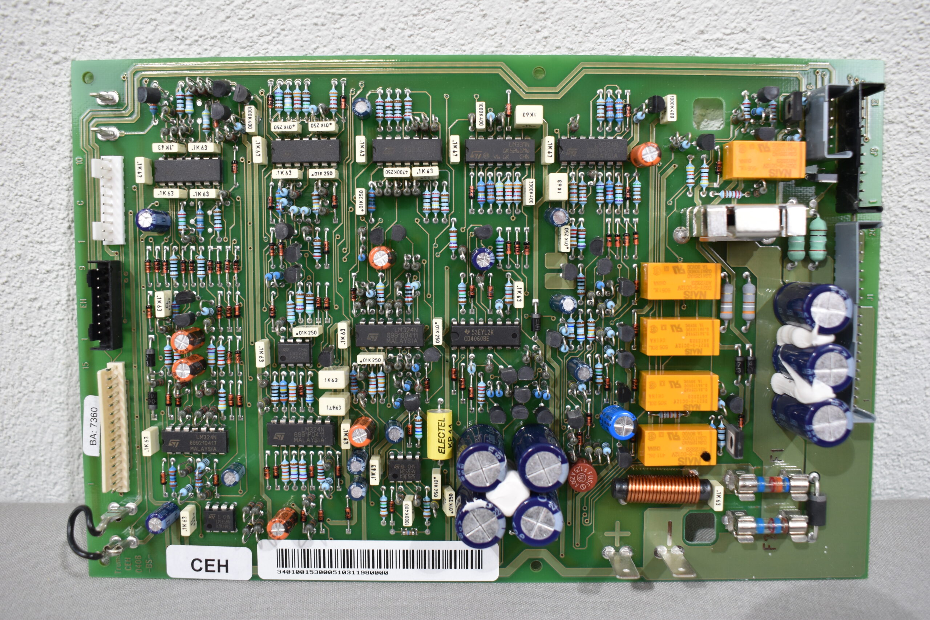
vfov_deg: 40.0
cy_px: 310
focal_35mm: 33
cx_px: 465
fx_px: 852
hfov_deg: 57.2
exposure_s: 1/60
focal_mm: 22
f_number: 5.6
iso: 500
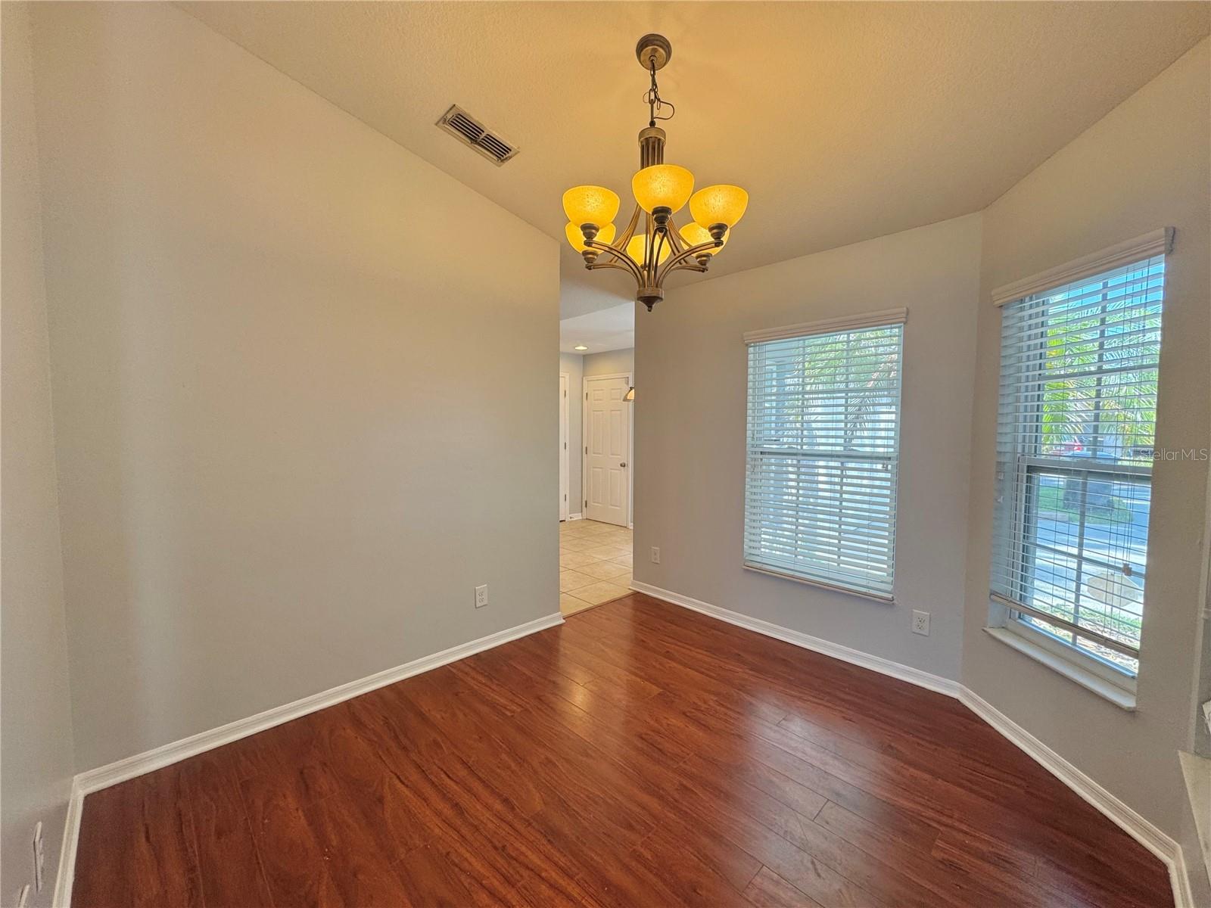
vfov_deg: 85.7
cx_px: 606
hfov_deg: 102.1
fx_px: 490
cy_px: 454
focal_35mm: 14
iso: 125
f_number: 2.2
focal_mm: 2.22
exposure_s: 1/120
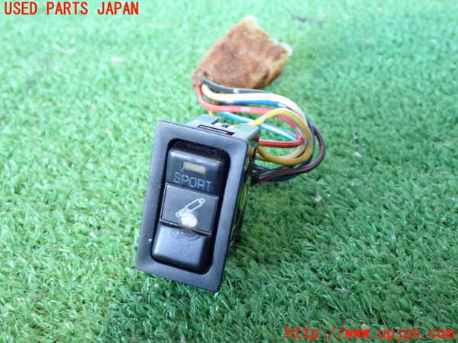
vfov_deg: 29.1
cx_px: 229
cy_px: 172
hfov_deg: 38.2
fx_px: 662
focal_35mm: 50
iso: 800
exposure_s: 1/25
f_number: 3.2
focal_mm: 9.01
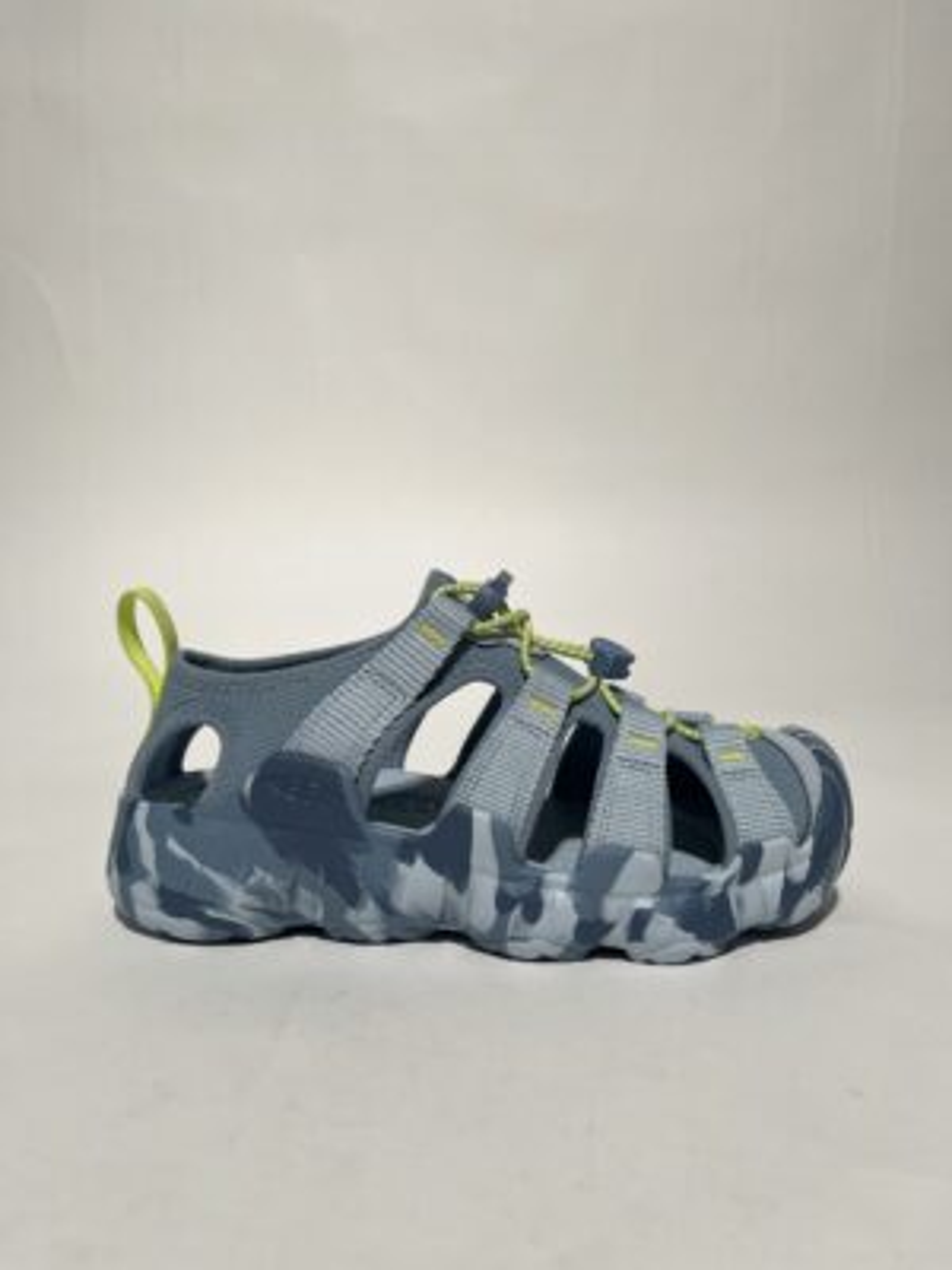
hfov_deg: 53.1
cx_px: 476
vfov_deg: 67.3
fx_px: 953
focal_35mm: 26
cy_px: 635
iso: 50
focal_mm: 5.1
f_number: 1.6
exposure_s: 1/529
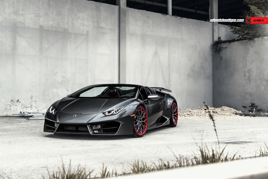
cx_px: 134
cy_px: 90
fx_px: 357
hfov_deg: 41.1
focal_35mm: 48
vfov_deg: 28.1
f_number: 4
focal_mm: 48
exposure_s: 1/250
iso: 160
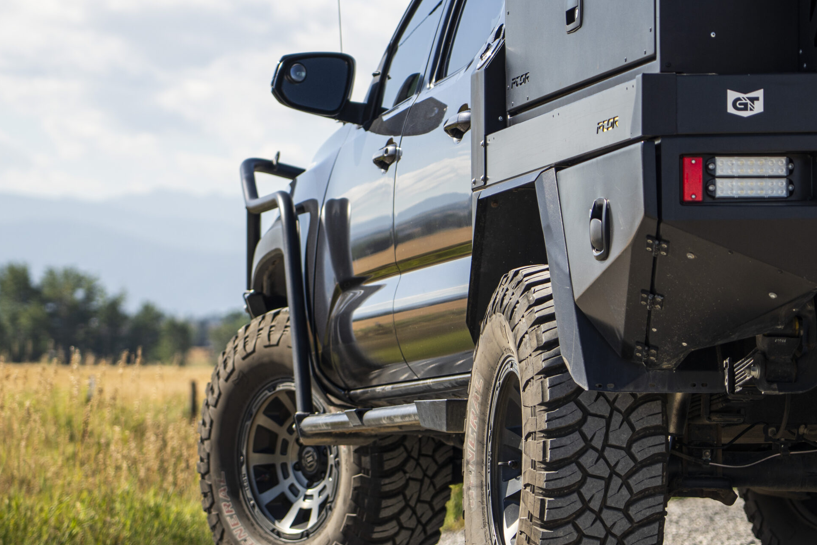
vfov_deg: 6.5
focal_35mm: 211
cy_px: 323
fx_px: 4781
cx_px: 426
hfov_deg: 9.8
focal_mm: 105
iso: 100
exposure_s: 1/640
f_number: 4
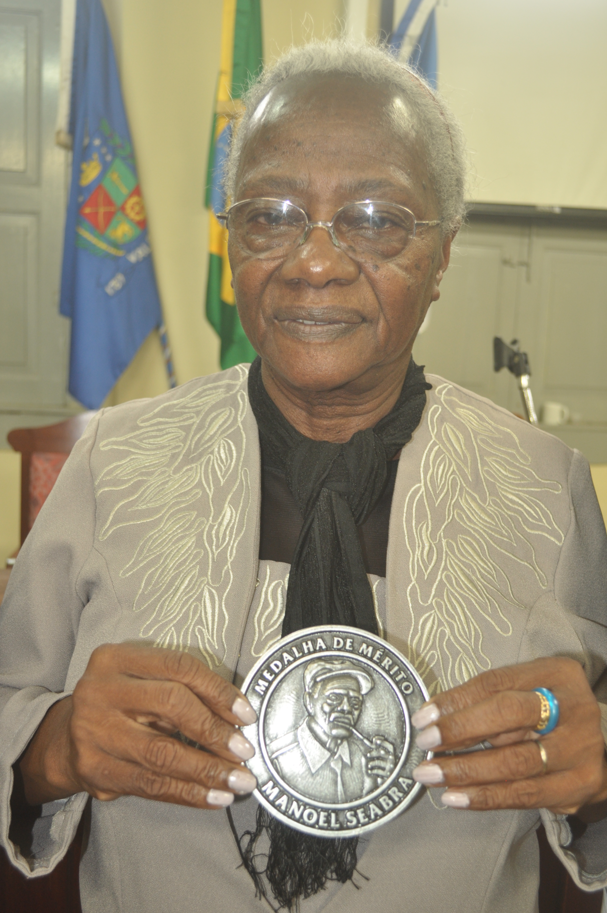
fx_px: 837
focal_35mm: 33
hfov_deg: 39.9
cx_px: 304
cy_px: 456
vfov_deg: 57.3
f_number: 4
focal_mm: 22
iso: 400
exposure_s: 1/13
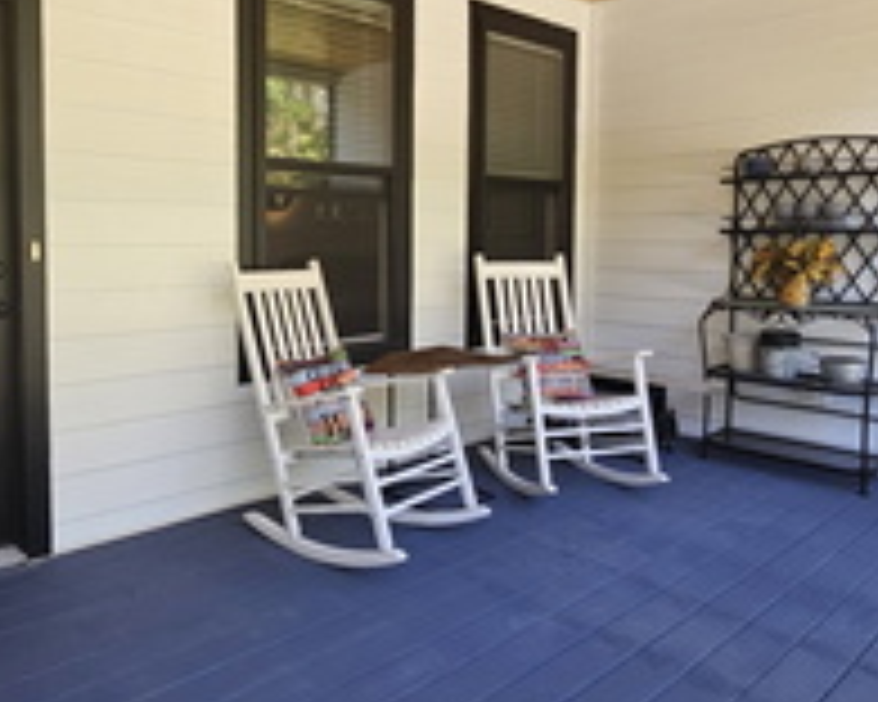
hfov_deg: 65.3
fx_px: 676
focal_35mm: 26
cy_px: 279
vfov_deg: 54.5
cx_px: 347
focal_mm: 2.2
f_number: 2.2
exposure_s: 1/359
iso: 320
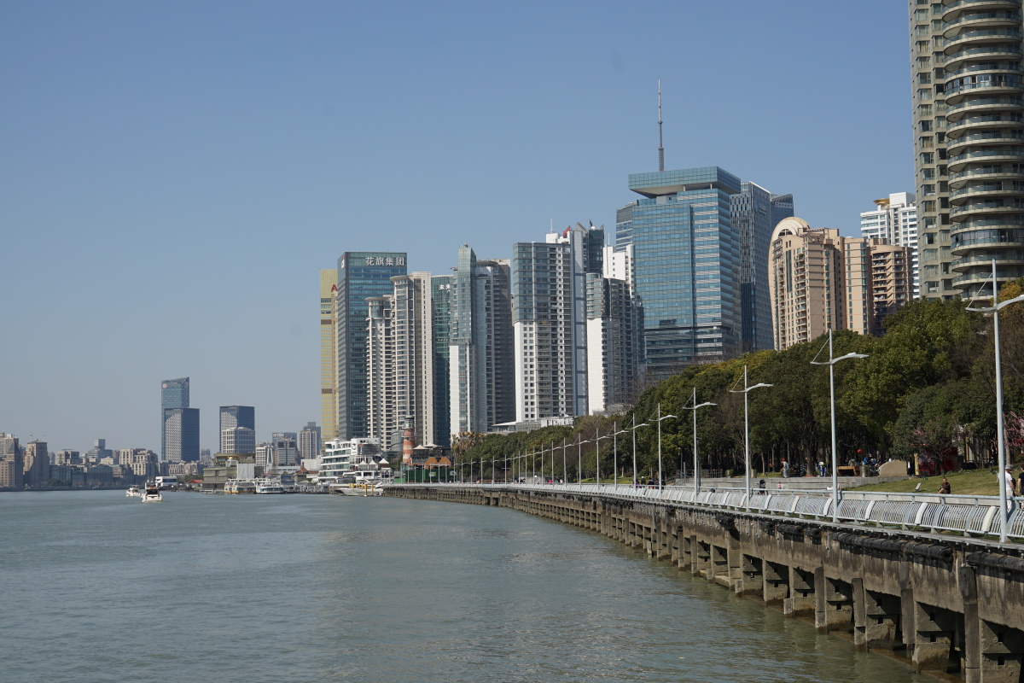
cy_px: 342
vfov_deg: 24.6
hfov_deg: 36.2
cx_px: 512
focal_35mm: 55
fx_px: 1564
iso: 100
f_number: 8
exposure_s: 1/400
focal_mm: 55
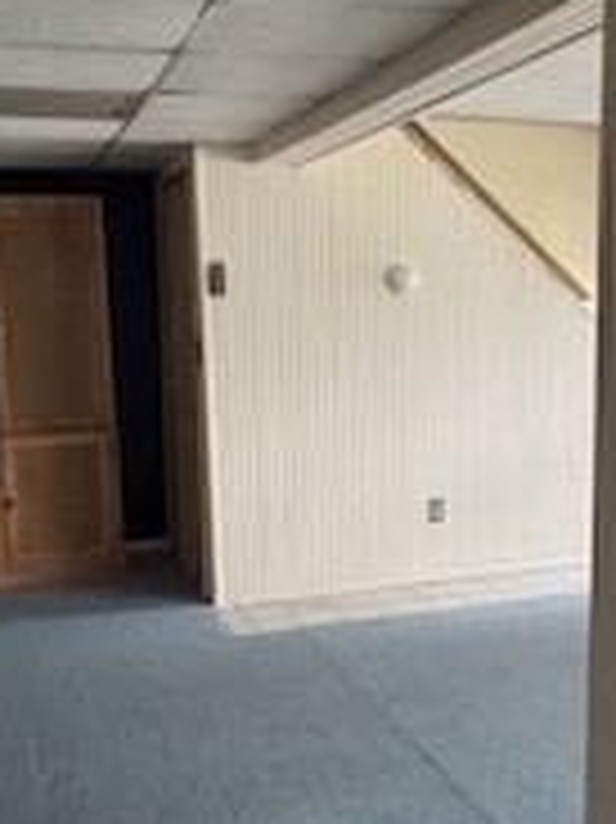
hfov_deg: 31.4
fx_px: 1093
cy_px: 432
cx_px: 382
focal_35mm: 46
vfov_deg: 41.3
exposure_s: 1/60
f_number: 2.2
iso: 800
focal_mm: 2.22
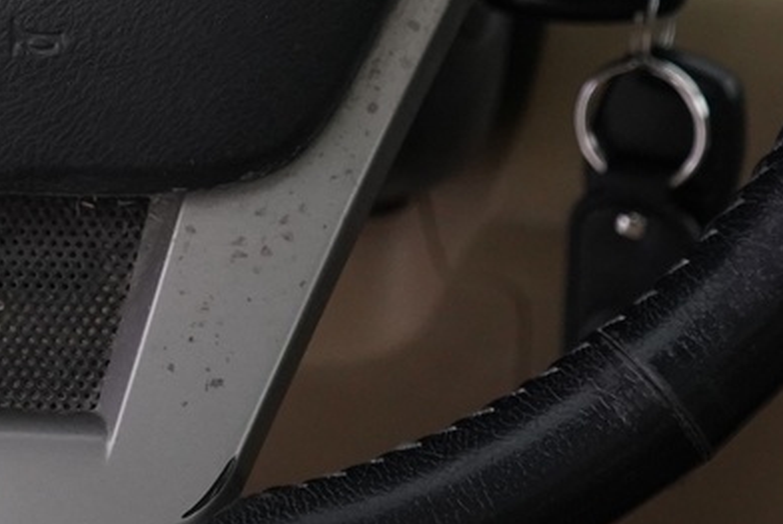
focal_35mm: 128
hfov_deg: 15.7
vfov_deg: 10.3
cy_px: -342
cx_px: 24
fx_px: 2786
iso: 2500
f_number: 3.5
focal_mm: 31
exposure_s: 1/40
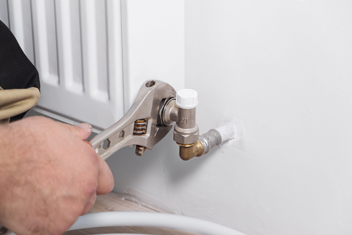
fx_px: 890
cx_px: 171
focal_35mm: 91
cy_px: 127
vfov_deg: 15.0
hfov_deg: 22.4
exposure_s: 1/100
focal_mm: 55
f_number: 4
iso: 320
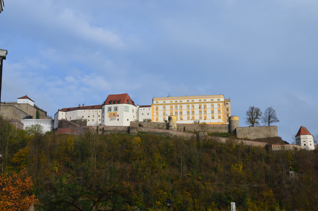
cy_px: 106
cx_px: 159
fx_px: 450
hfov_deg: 39.0
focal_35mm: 51
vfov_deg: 26.4
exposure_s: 1/160
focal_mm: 34
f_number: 11
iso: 100
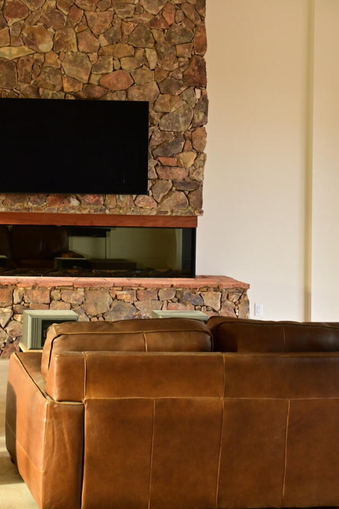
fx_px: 862
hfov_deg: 21.5
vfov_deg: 32.3
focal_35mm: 61
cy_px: 131
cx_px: 7
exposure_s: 1/20
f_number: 8
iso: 800
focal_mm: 28
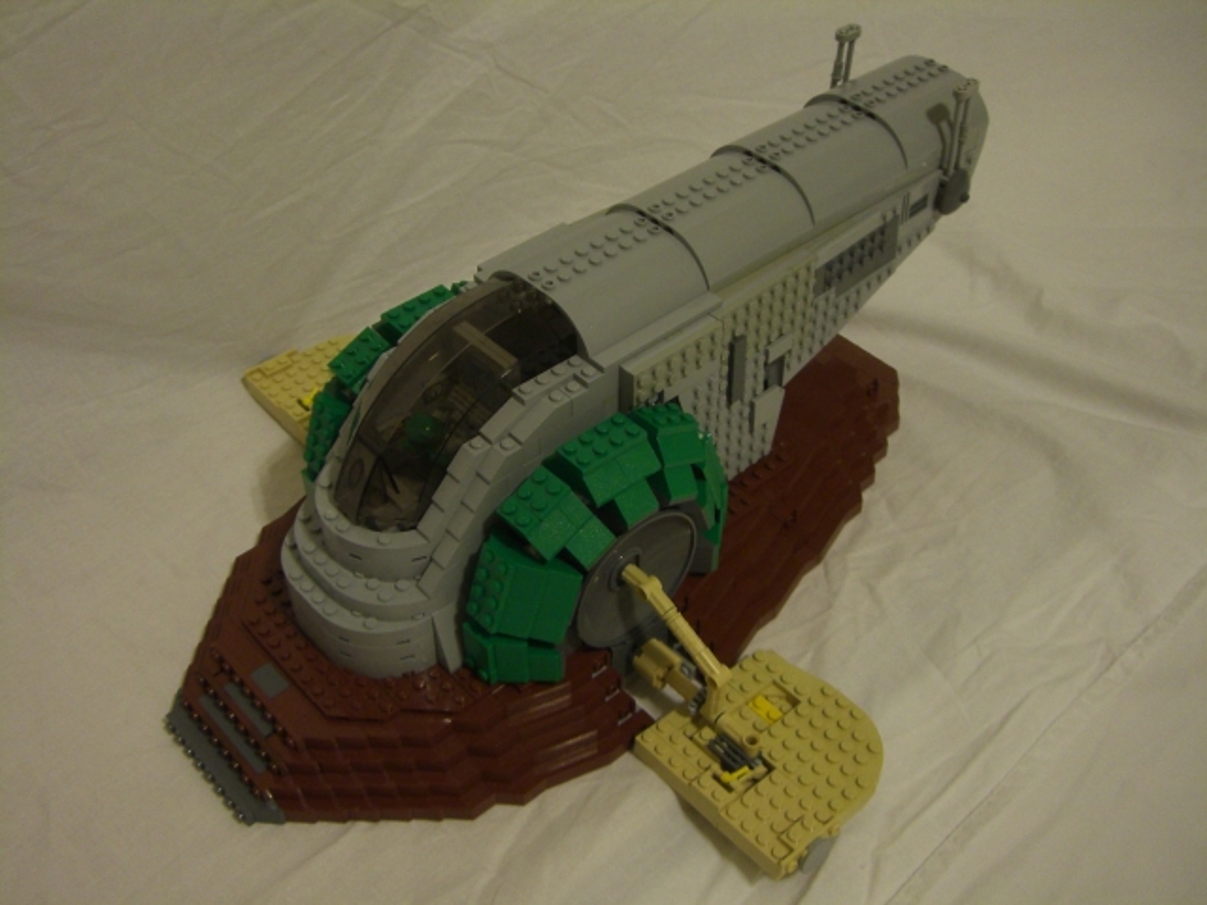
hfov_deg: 49.0
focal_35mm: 38
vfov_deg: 37.7
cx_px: 604
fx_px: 1325
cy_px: 452
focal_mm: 6.2
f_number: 2.7
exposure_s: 1/8
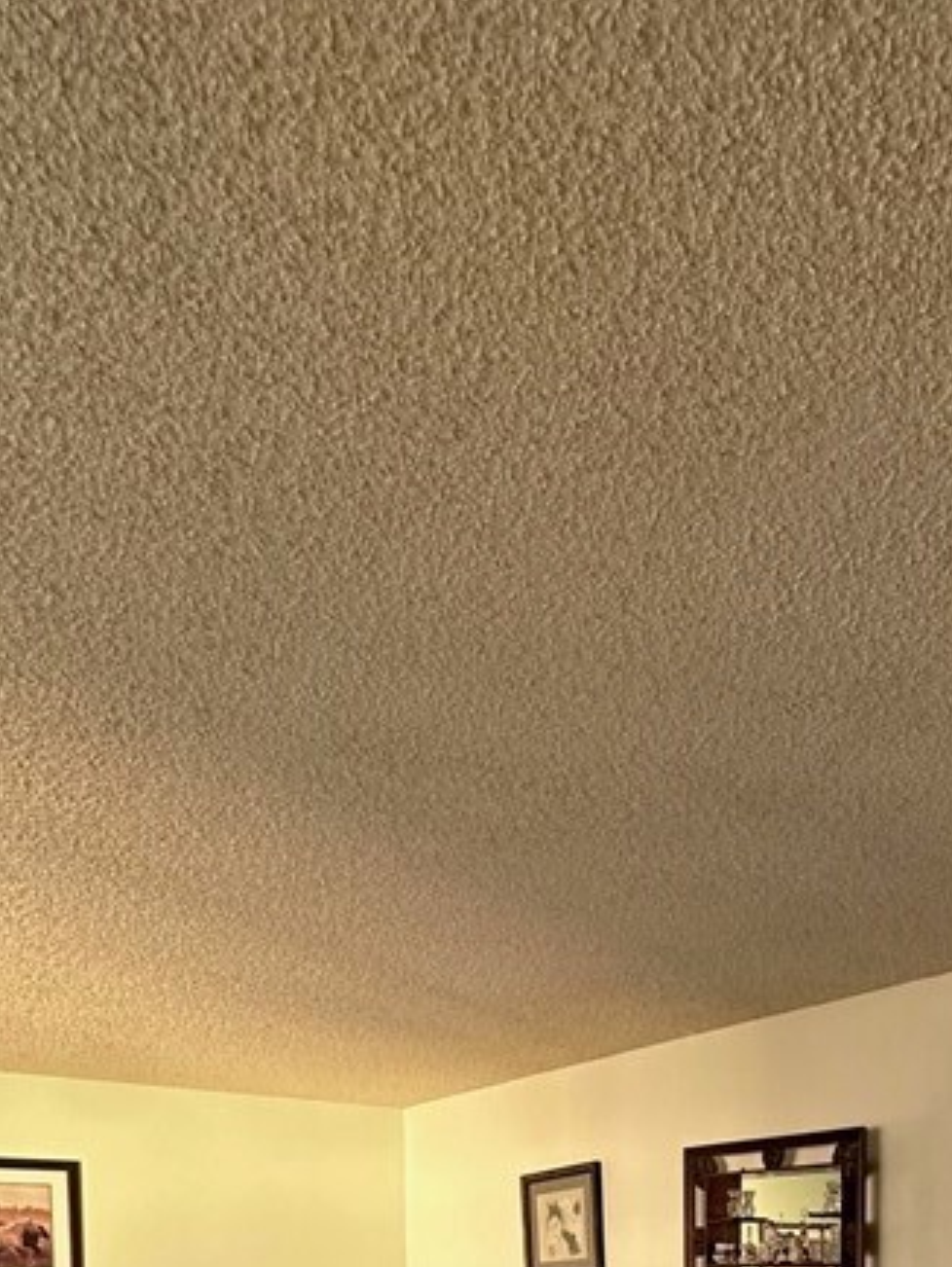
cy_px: 1325
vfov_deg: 44.9
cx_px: 780
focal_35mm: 33
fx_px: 1209
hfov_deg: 40.9
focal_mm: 2.22
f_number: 2.2
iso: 320
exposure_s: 1/60
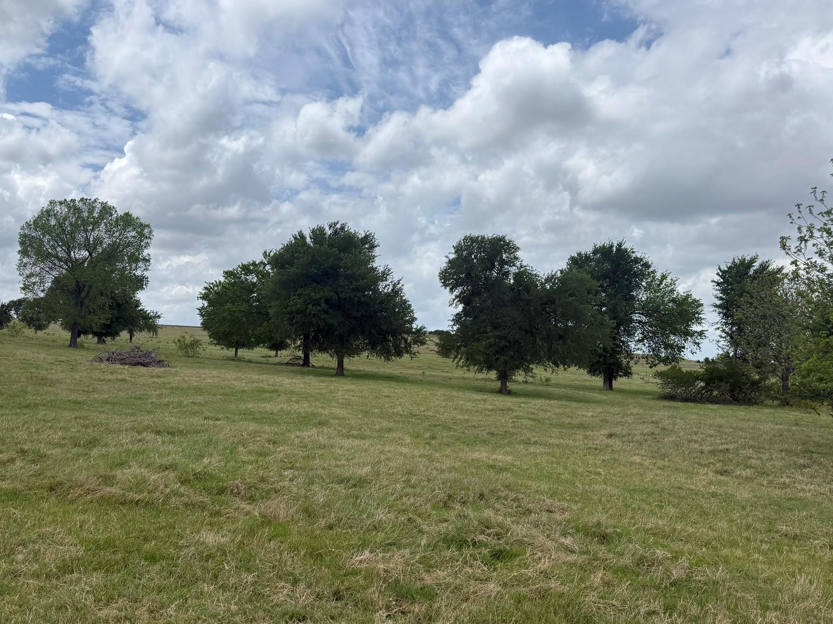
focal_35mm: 31
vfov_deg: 45.4
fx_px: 746
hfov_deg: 58.3
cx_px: 380
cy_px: 292
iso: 100
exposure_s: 1/6173
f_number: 1.78
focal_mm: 6.76
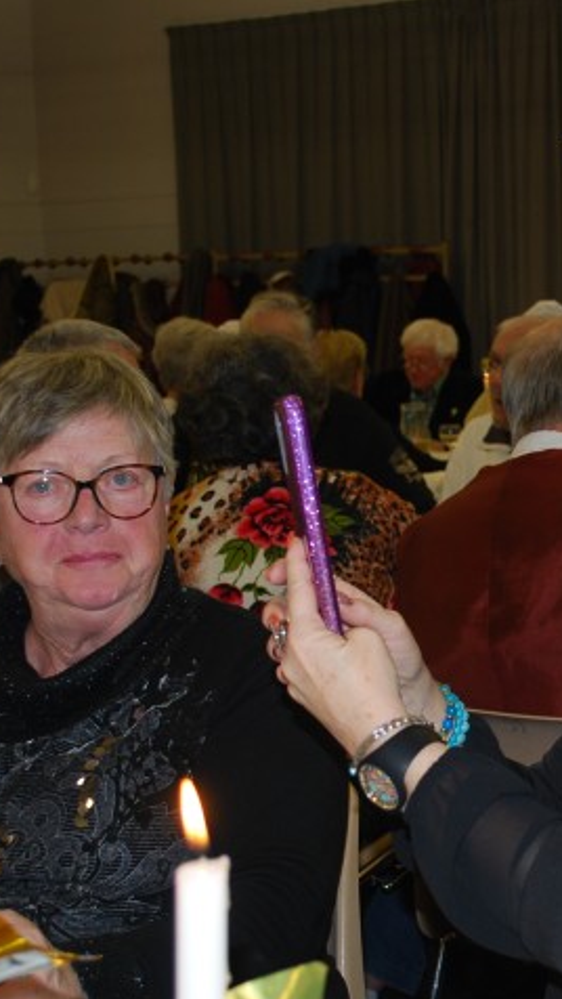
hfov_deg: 18.1
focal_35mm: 65
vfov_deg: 32.3
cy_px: 594
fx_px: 1721
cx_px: 569
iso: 200
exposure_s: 1/60
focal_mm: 22
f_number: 4
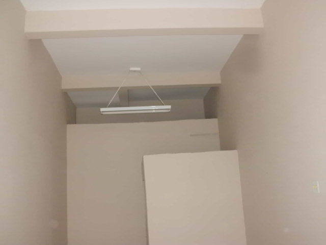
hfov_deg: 51.4
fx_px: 339
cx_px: 163
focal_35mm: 36
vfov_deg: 39.7
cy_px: 122
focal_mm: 6.3
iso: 400
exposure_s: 1/60
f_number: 2.9
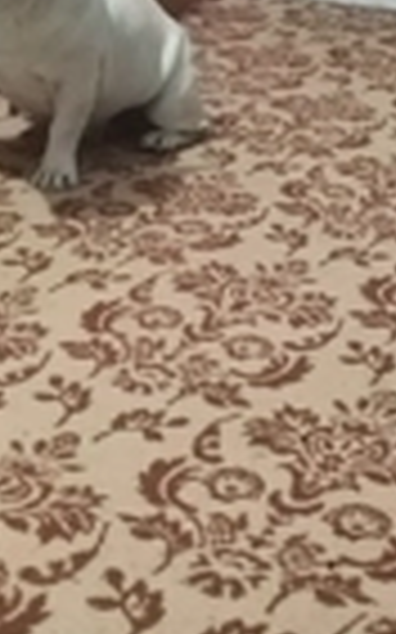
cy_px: 207
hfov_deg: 16.7
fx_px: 1348
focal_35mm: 78
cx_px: 194
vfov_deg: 26.3
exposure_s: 1/20
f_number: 1.9
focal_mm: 6.24
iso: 4560
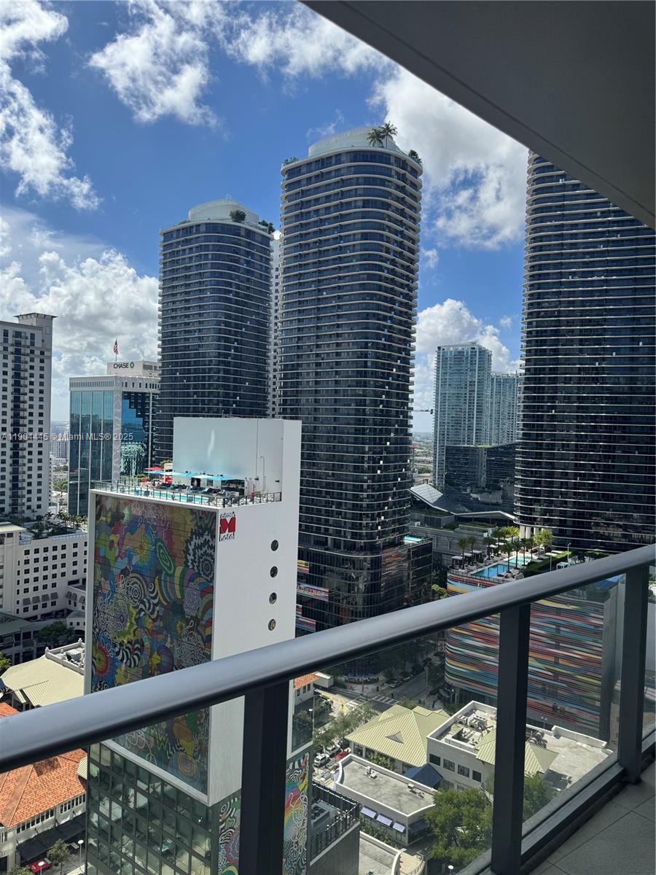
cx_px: 328
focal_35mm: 24
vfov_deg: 71.6
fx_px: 606
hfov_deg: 56.8
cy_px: 438
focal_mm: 6.76
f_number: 1.78
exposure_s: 1/4950
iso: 80
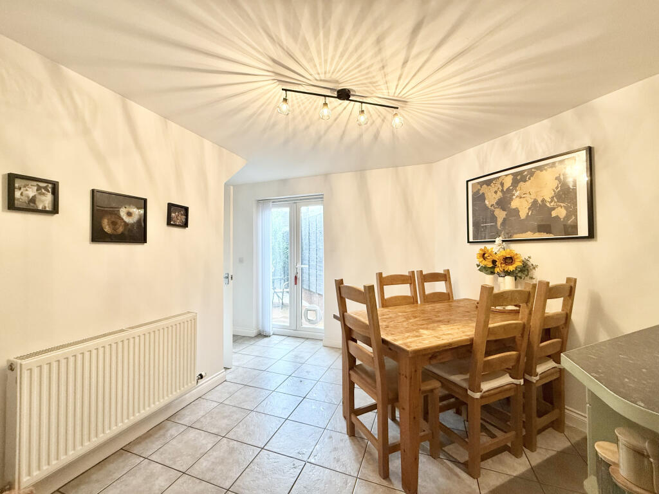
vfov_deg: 85.7
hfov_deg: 102.1
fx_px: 267
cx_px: 330
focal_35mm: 14
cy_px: 247
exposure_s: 1/100
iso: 250
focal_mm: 2.22
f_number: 2.2
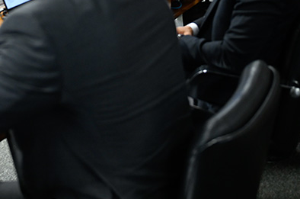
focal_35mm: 73
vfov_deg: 17.9
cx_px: 65
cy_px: -17
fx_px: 608
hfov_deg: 27.2
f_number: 2.8
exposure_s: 1/160
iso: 2000
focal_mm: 33.5
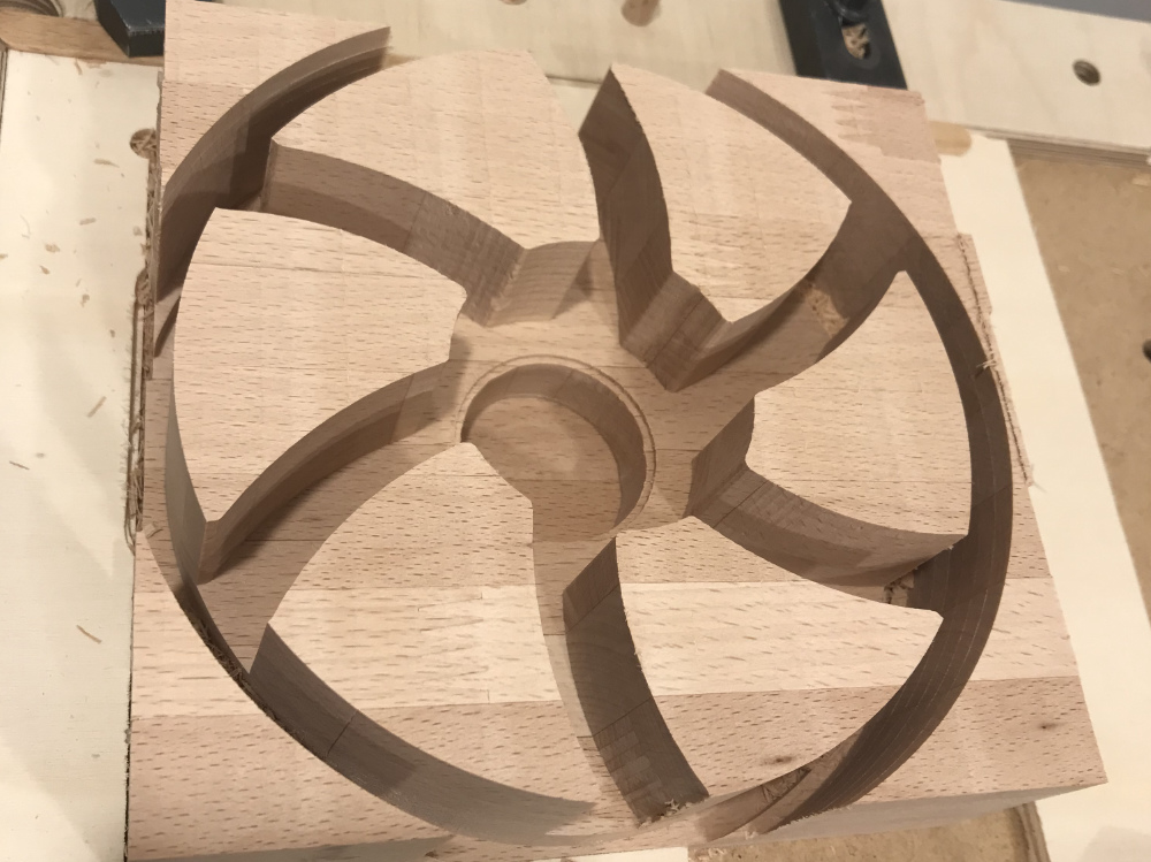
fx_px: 931
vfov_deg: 49.7
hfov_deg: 63.5
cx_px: 576
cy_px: 431
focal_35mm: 28
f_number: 1.8
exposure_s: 1/100
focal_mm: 4
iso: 40
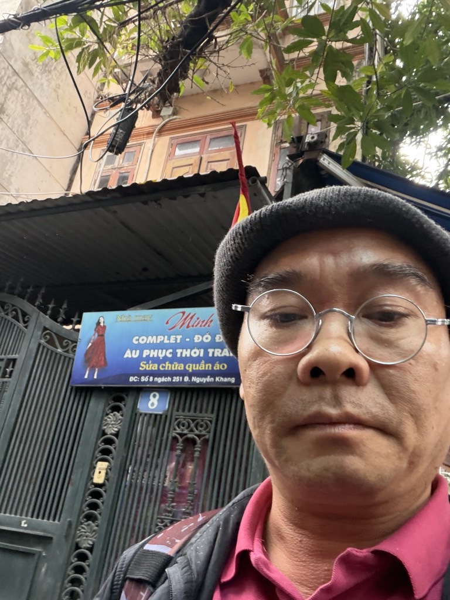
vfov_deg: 60.0
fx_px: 520
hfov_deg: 46.8
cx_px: 225
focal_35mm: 30
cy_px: 300
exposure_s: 1/60
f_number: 1.9
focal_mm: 2.71
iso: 160
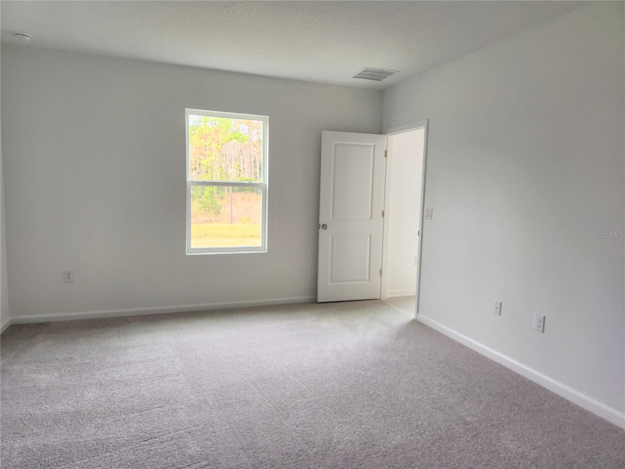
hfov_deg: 73.9
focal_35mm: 23
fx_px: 415
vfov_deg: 58.9
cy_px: 234
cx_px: 312
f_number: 1.8
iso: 125
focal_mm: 5.4
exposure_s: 1/180
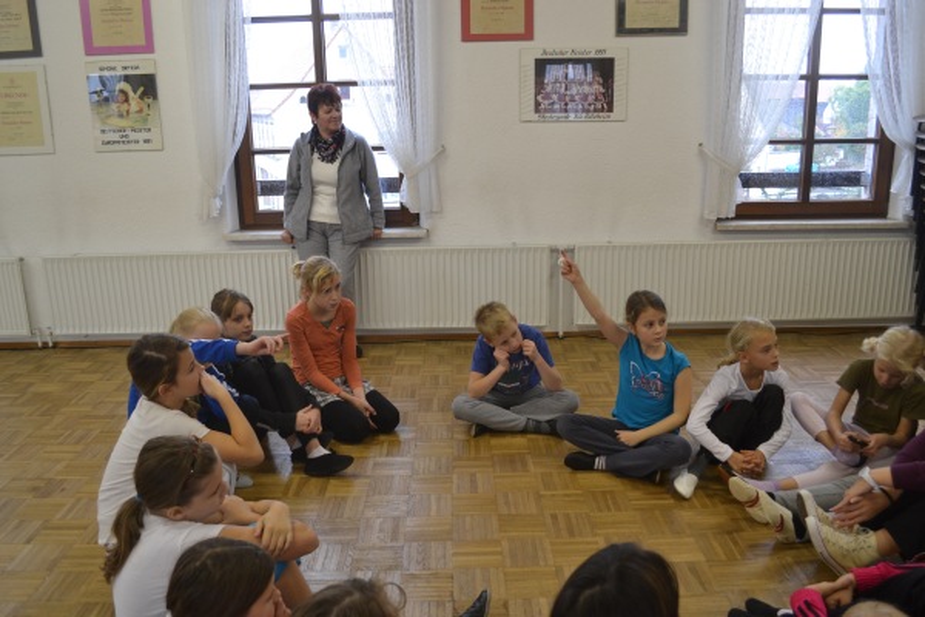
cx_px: 462
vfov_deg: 43.6
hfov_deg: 61.9
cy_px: 308
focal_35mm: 30
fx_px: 771
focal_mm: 20
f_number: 4
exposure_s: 1/60
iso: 400
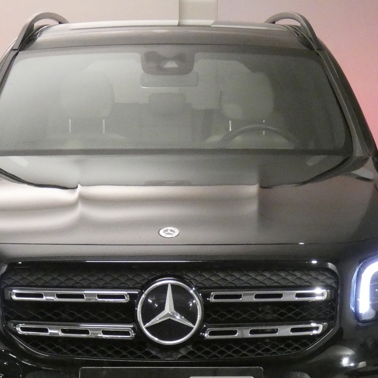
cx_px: 167
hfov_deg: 13.3
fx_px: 1618
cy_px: 298
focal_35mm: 131
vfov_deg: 13.3
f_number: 4.3
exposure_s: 1/50
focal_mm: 12.5
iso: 1600
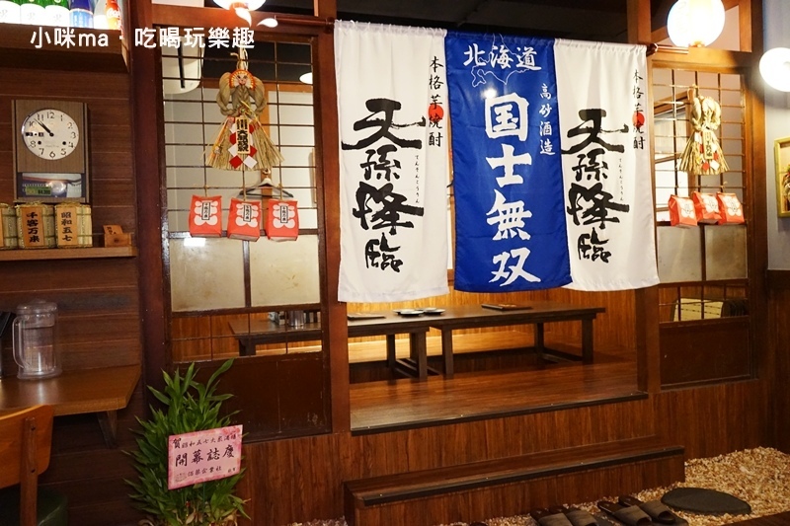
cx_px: 395
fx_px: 614
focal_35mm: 28
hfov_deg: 65.5
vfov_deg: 46.4
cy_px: 263
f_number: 3.5
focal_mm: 28
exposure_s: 1/50
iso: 6400
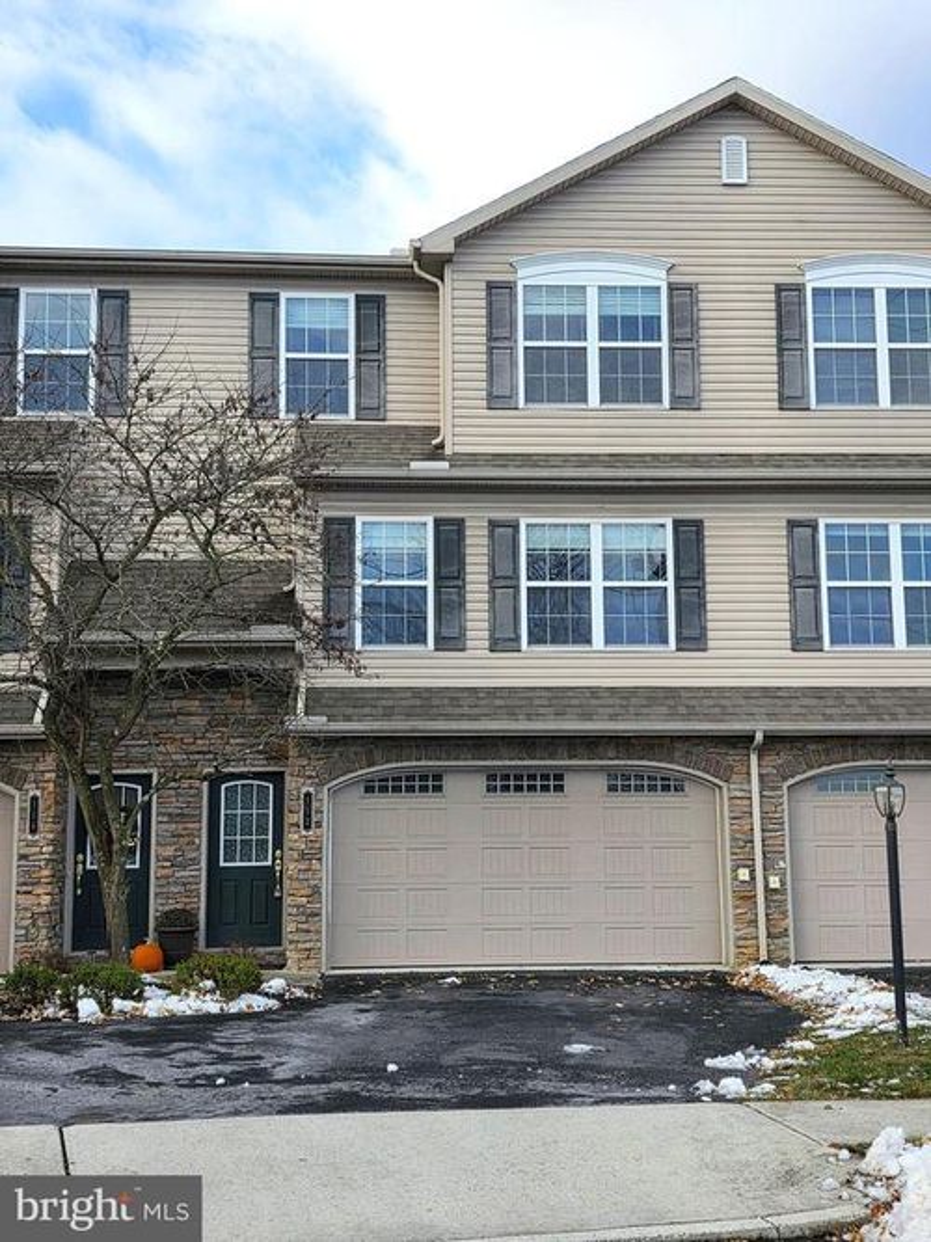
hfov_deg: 32.9
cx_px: 466
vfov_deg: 43.0
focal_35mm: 44
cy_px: 621
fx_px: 1578
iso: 40
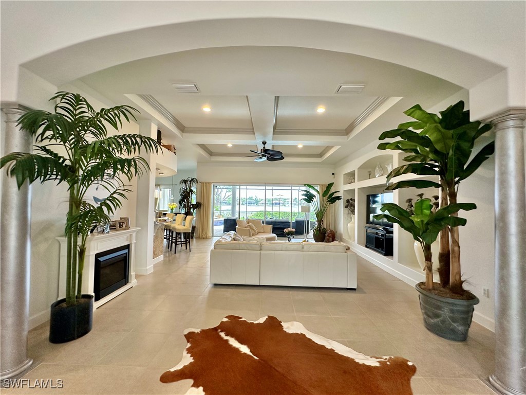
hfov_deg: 102.1
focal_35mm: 14
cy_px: 198
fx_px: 213
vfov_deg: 85.7
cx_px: 263
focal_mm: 2.22
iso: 200
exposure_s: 1/120
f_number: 2.2
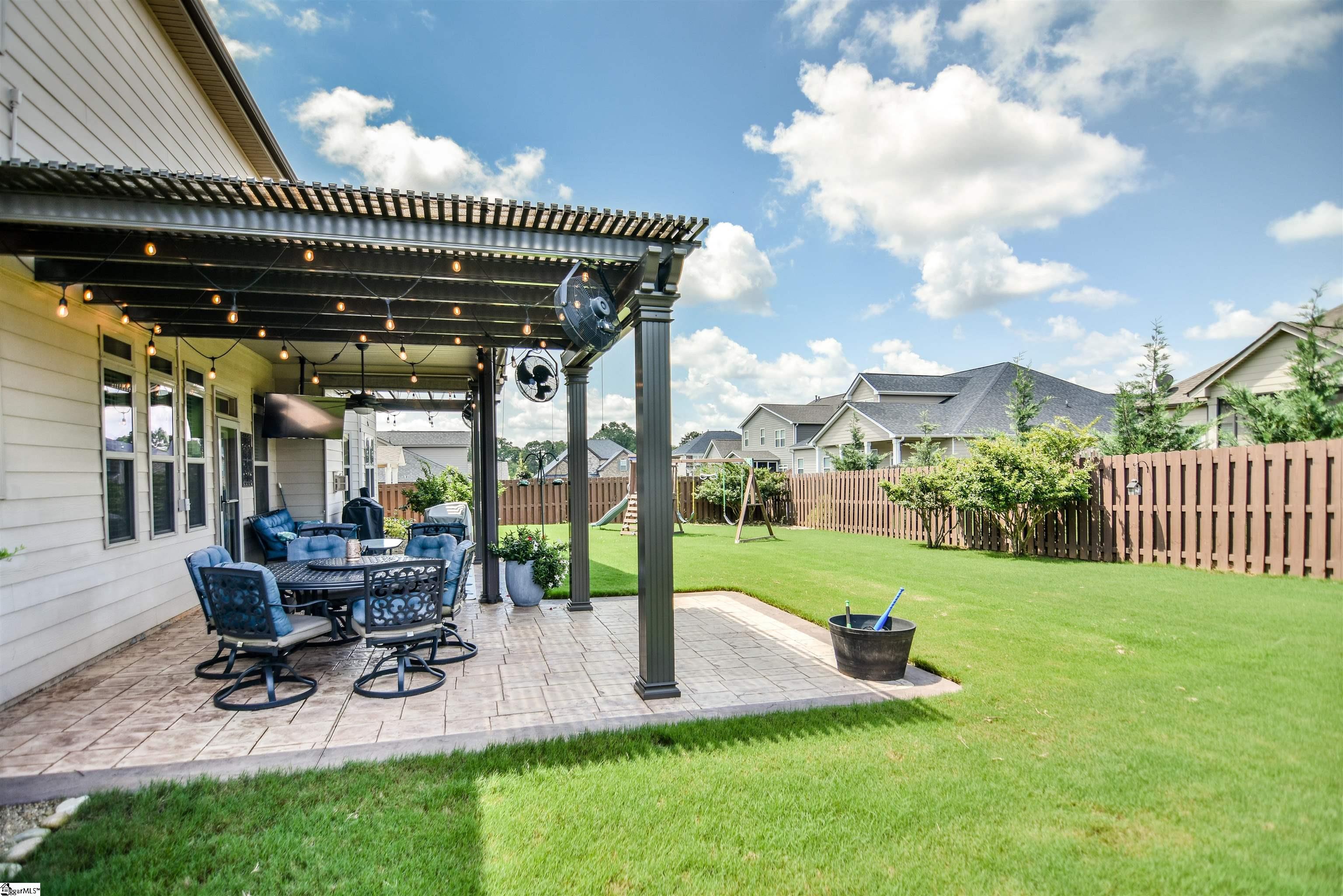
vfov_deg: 72.1
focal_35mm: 16
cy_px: 448
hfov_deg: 95.0
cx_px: 672
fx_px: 615
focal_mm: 11
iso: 160
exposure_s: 1/1000
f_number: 2.8
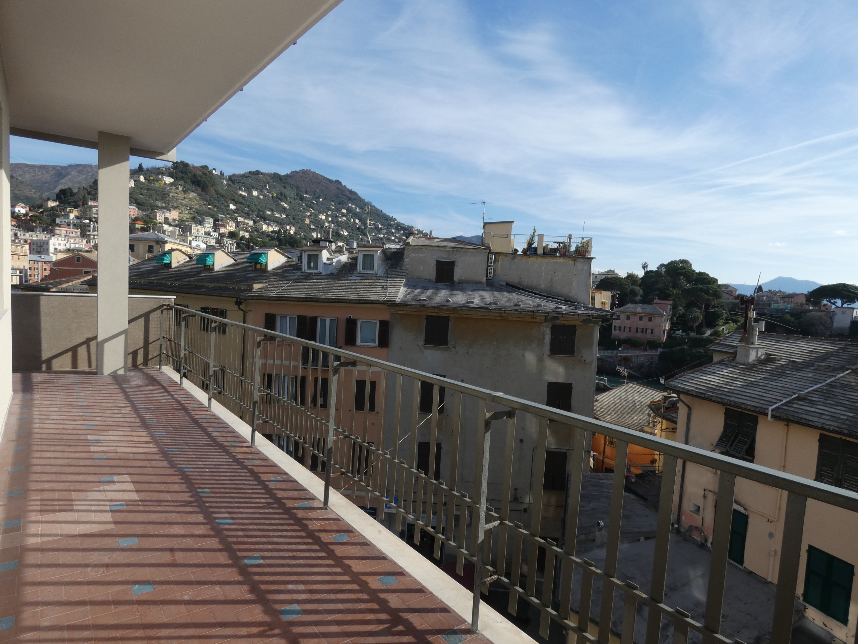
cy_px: 322
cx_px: 429
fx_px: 496
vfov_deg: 66.0
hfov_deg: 81.7
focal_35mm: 20
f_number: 3.5
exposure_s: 1/1000
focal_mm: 3.6
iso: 80
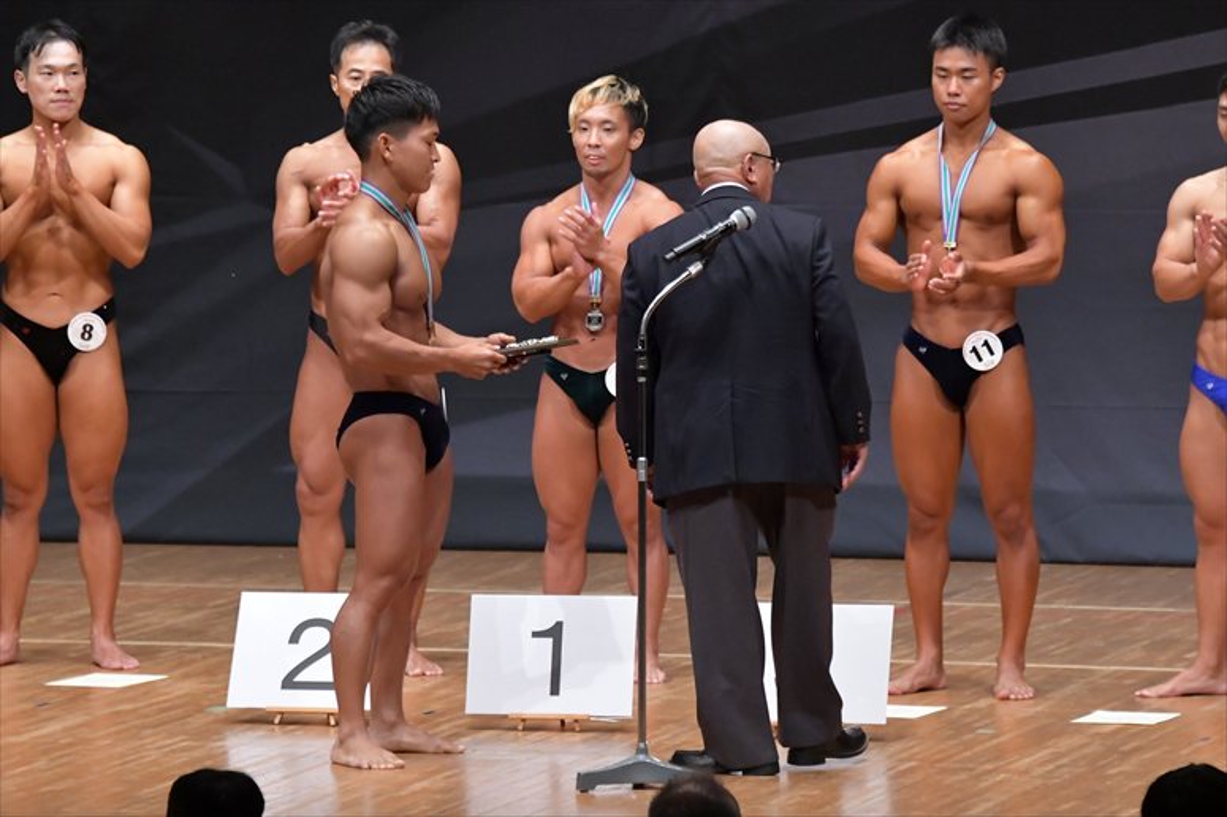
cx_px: 614
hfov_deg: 7.2
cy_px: 408
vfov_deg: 4.8
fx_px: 9709
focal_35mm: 285
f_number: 5.6
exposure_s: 1/400
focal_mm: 190
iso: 6400
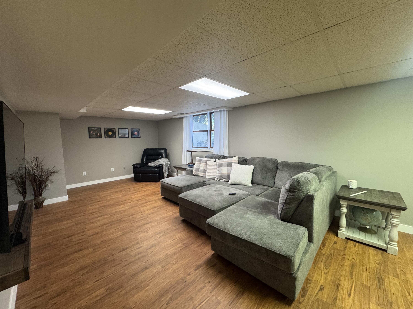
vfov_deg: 85.7
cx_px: 206
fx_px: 167
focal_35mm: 14
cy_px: 154
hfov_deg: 102.1
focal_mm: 2.22
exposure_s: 1/60
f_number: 2.2
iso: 200
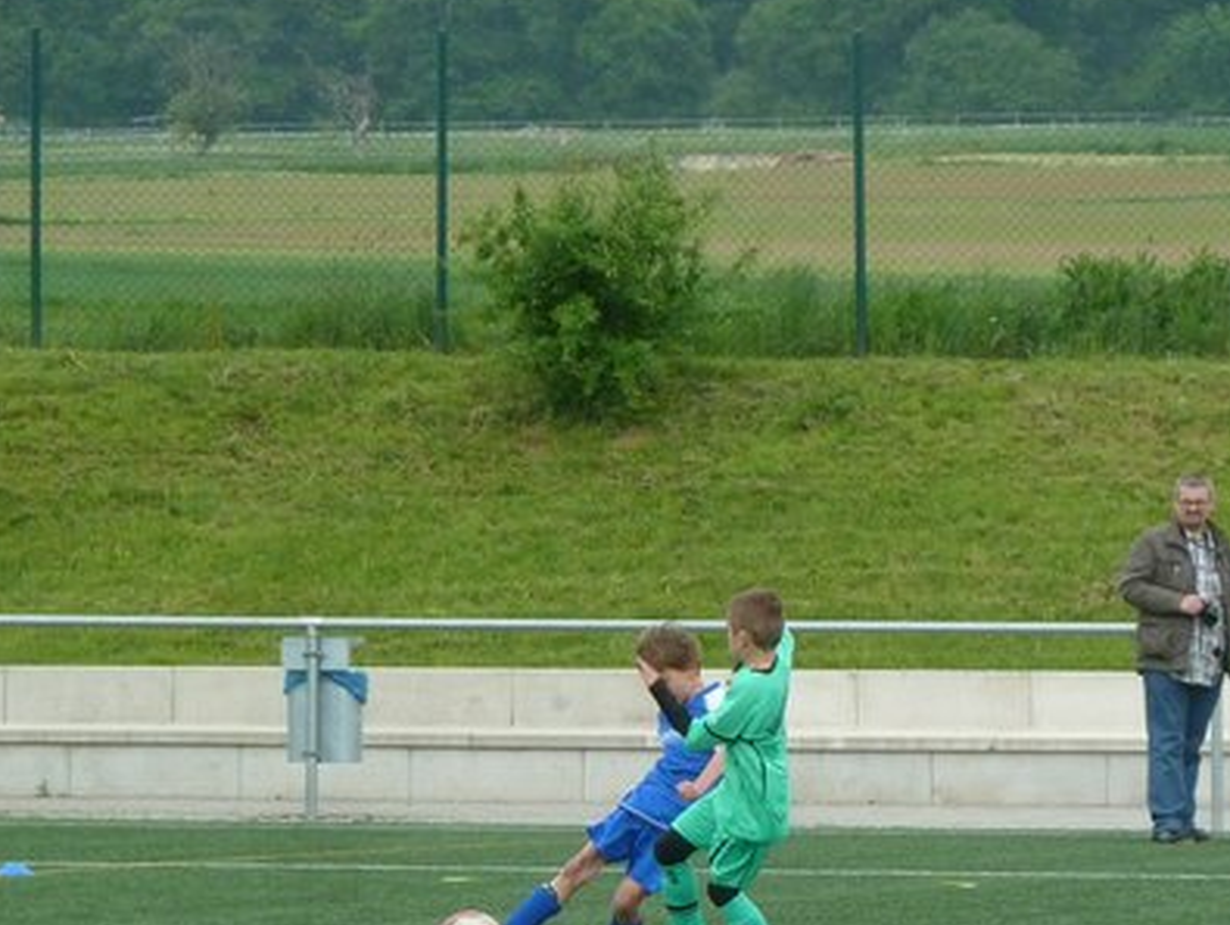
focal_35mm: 347
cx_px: 775
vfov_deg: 4.3
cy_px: 721
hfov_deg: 5.7
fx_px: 12341
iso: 320
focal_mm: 32.1
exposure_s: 1/640
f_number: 4.5
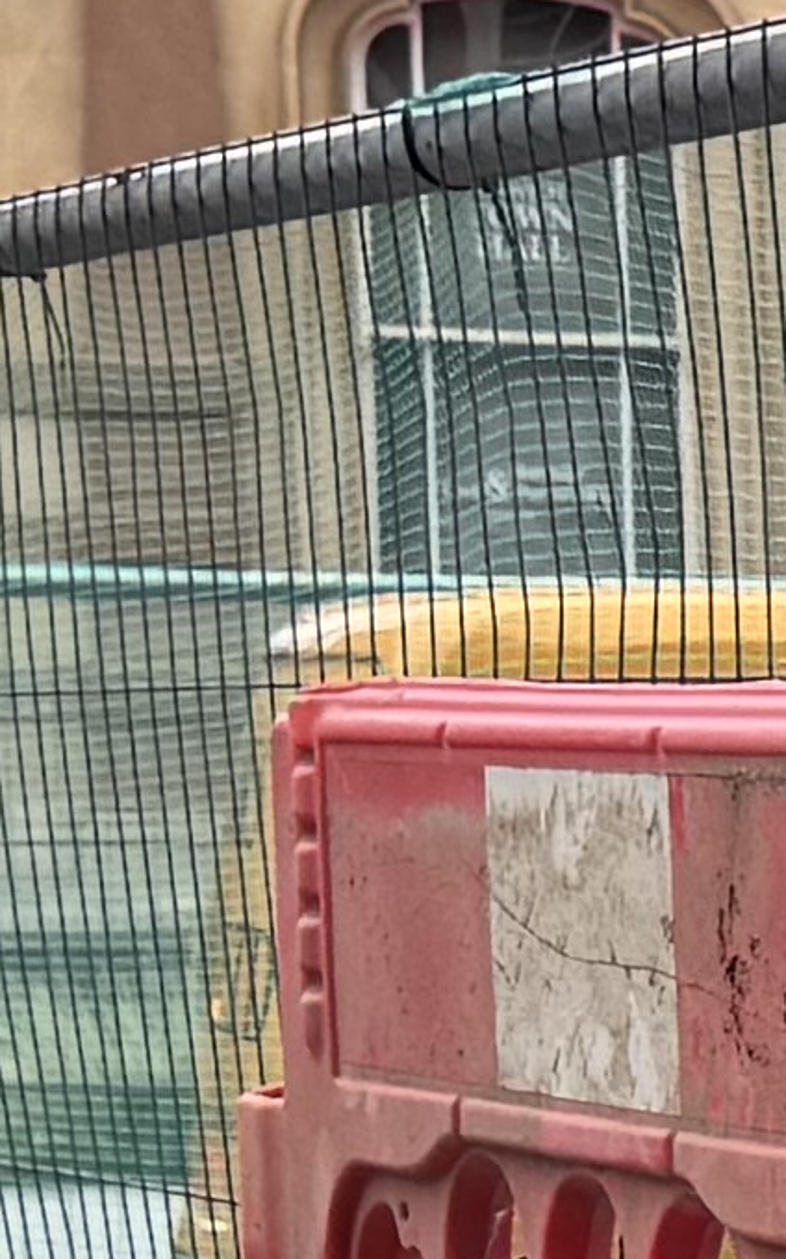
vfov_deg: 9.6
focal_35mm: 214
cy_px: 1606
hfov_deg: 5.5
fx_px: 7339
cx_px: 2788
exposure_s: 1/723
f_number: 1.78
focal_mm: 6.76
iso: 80
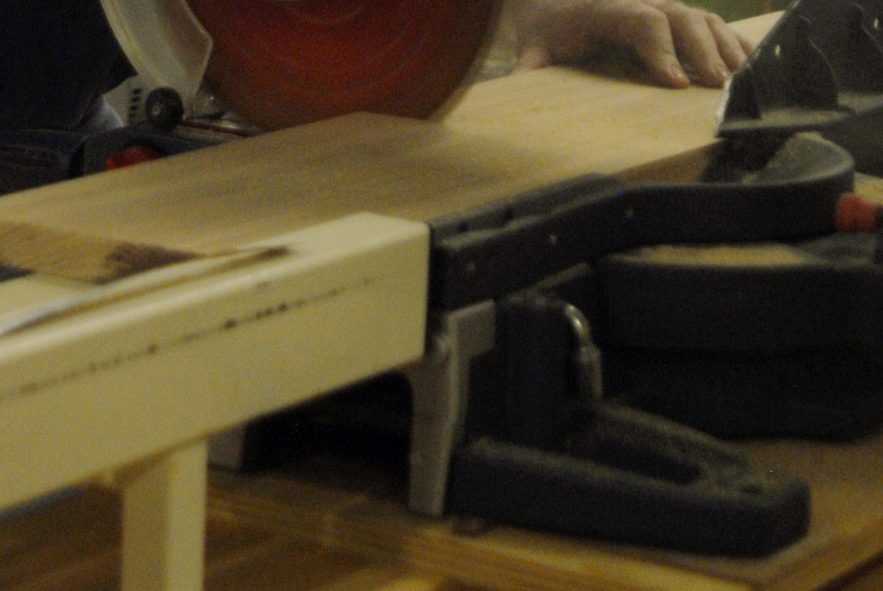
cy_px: -171
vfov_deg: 2.5
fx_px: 13311
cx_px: 328
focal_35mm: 542
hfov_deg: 3.8
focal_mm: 120
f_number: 5.6
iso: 200
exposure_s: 1/60
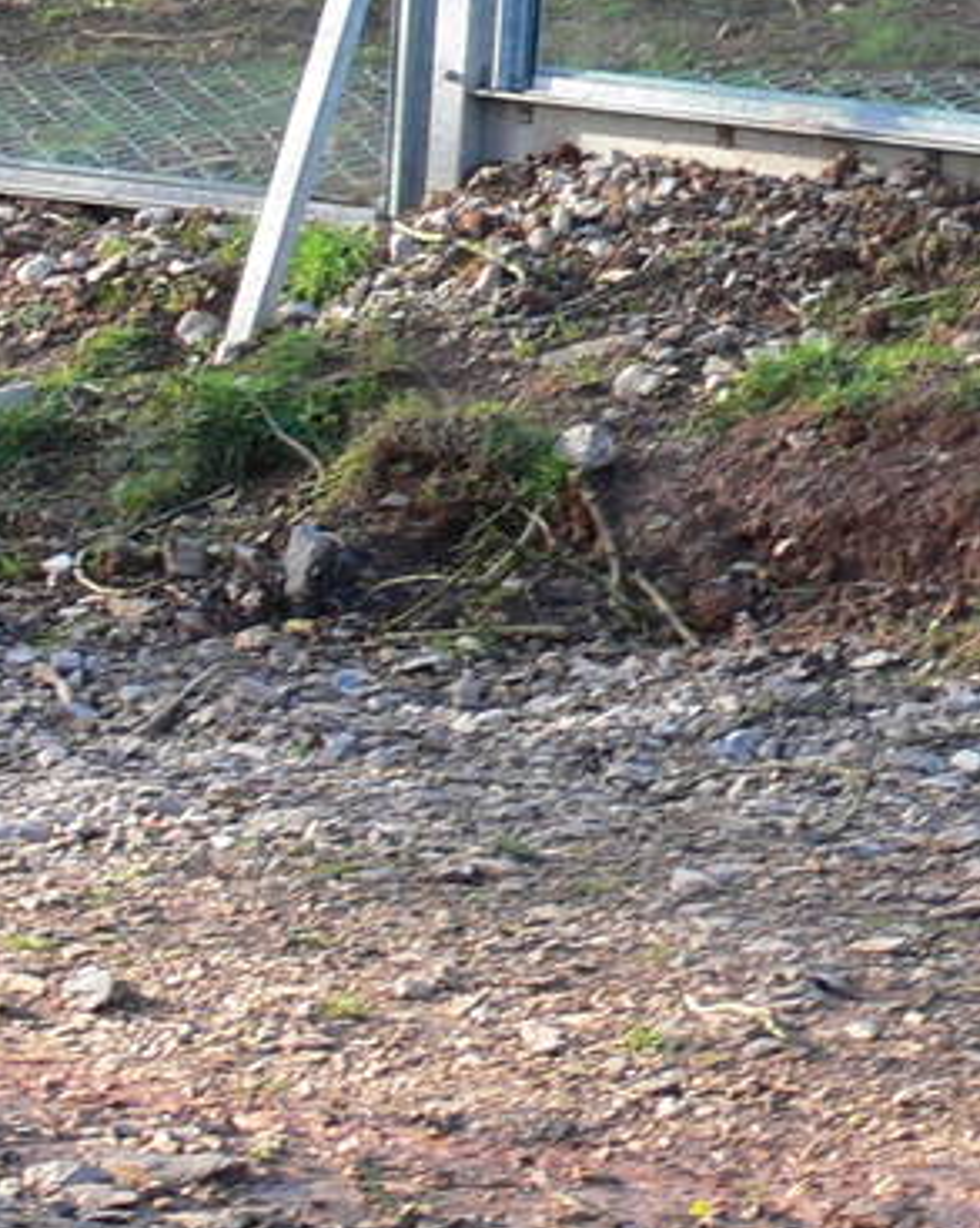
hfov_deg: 10.1
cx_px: 1304
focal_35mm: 149
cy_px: 70
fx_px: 5409
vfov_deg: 12.8
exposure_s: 1/60
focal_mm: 7.4
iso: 80
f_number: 4
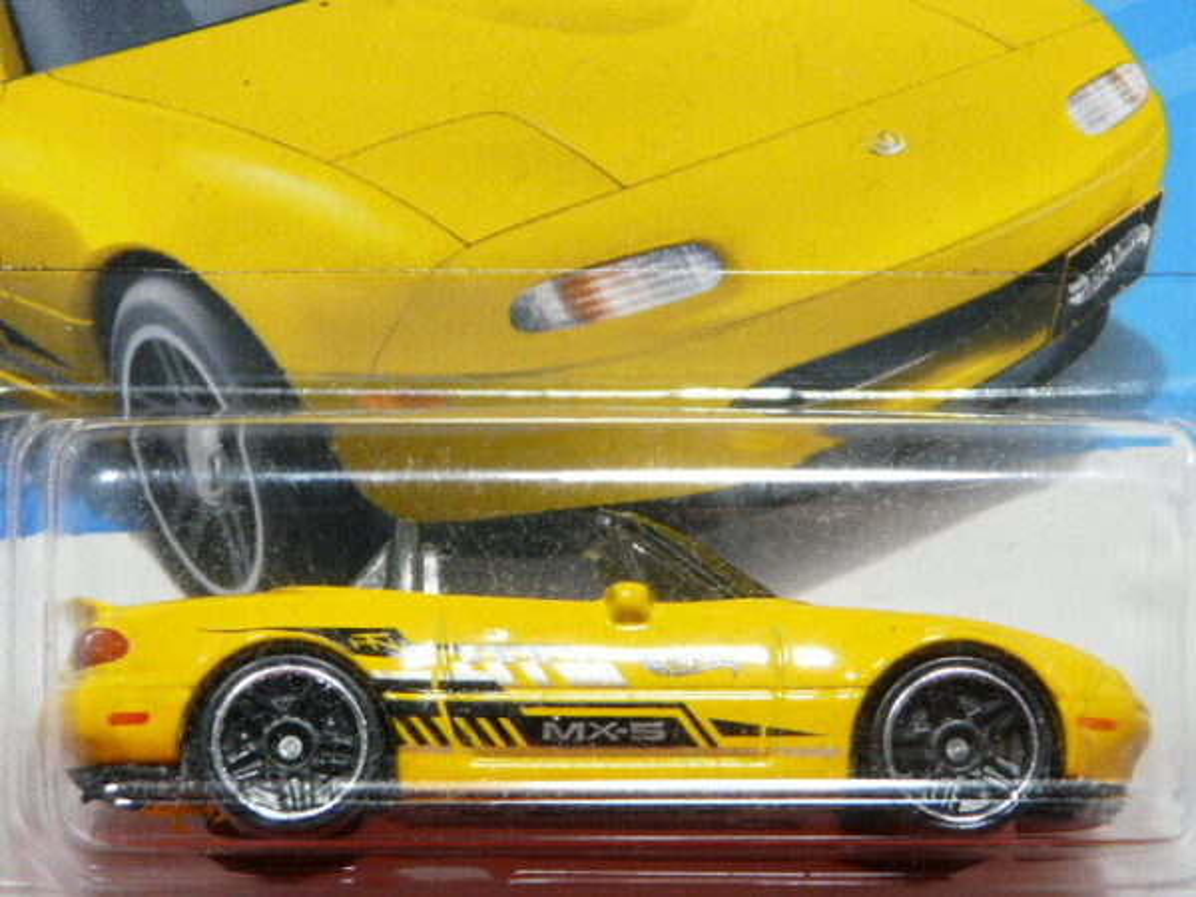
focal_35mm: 174
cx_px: 598
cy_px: 448
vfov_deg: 8.5
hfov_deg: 11.4
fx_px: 6012
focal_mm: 18
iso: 200
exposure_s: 1/50
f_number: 3.6
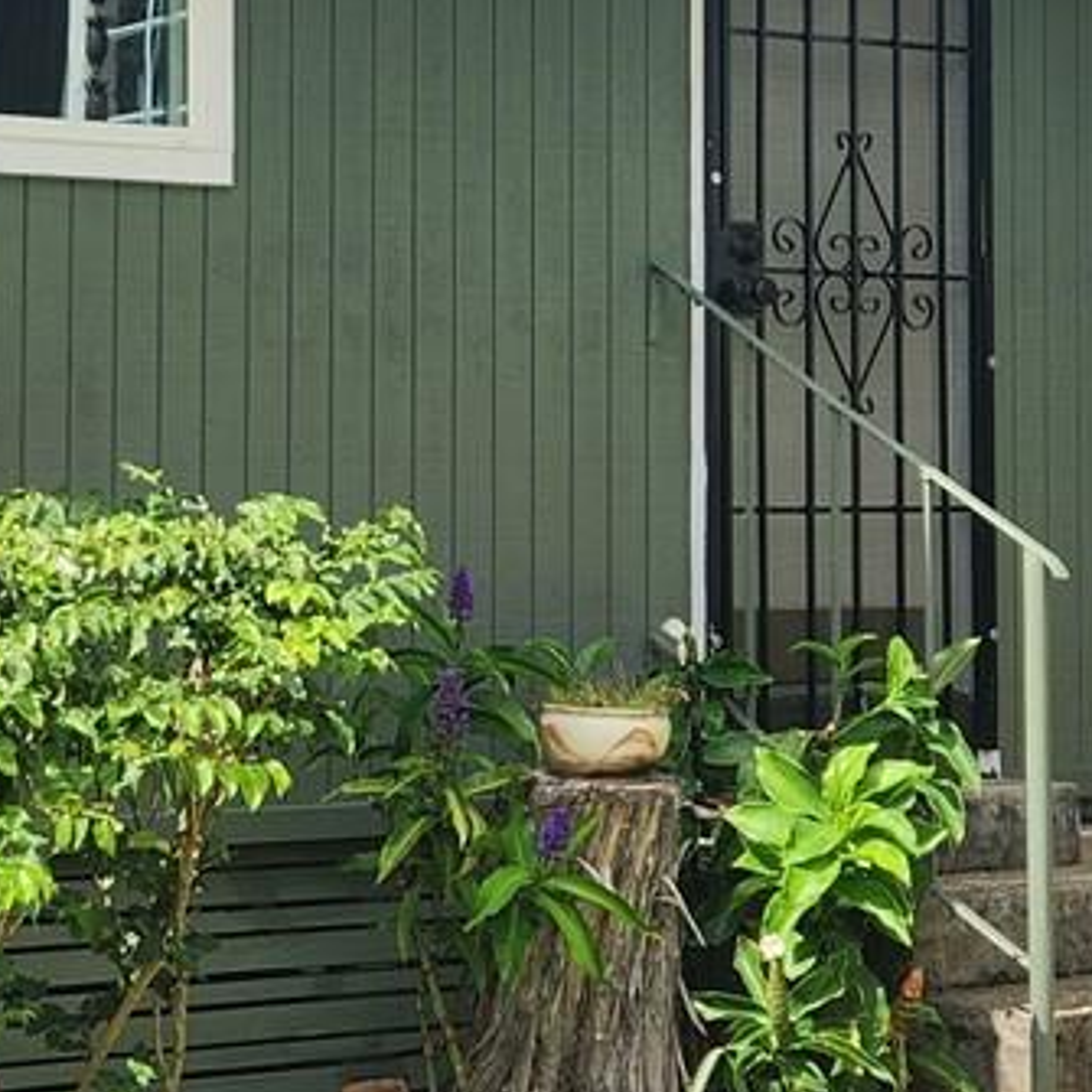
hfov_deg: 17.4
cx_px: -49
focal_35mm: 97
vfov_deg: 17.9
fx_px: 3462
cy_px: 414
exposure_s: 1/1457
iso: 20
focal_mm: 5.4
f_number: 1.8
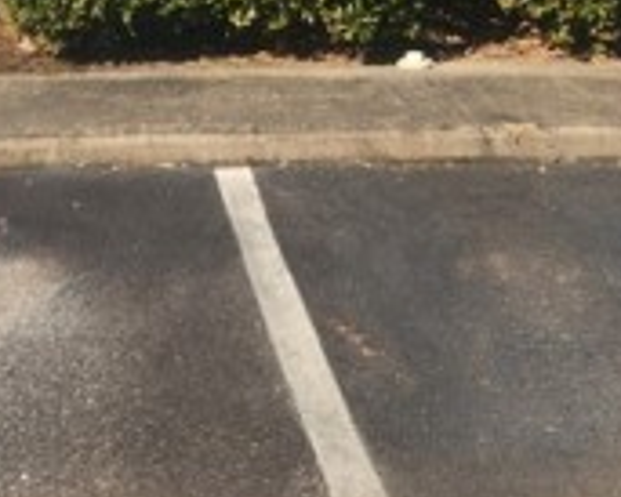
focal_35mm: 101
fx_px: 1857
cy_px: -341
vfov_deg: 13.9
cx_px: 182
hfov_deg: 18.9
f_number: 1.8
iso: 20
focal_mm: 5.4
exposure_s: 1/1453
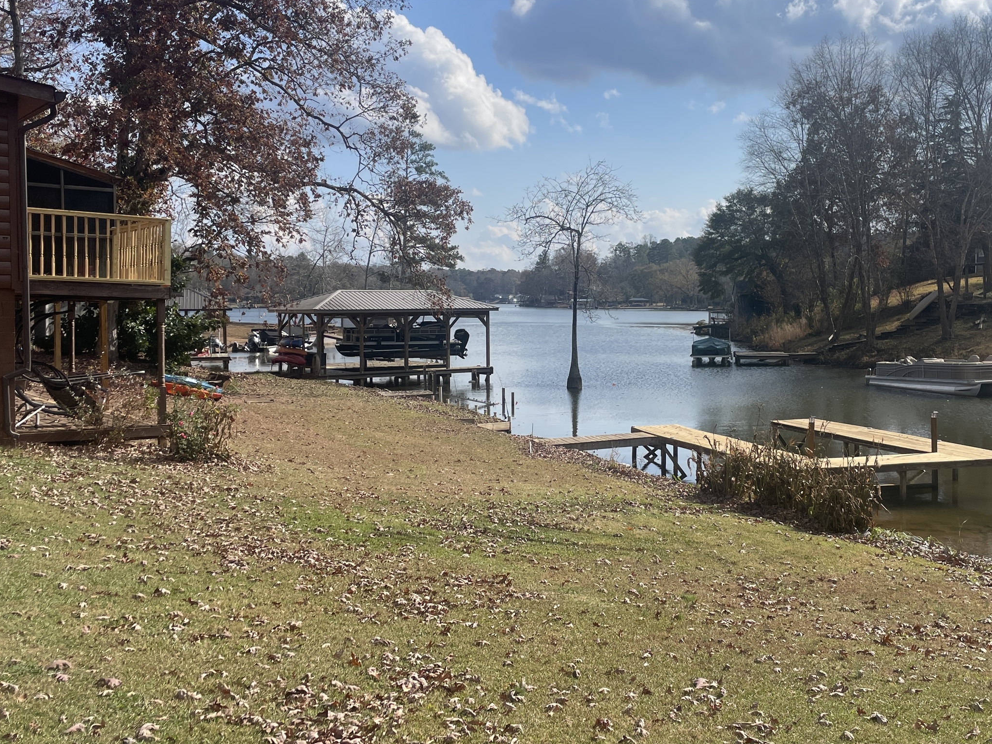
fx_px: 1118
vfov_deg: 36.8
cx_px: 560
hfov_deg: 47.7
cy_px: 330
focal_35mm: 39
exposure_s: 1/4292
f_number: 1.6
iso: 32
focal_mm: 4.2
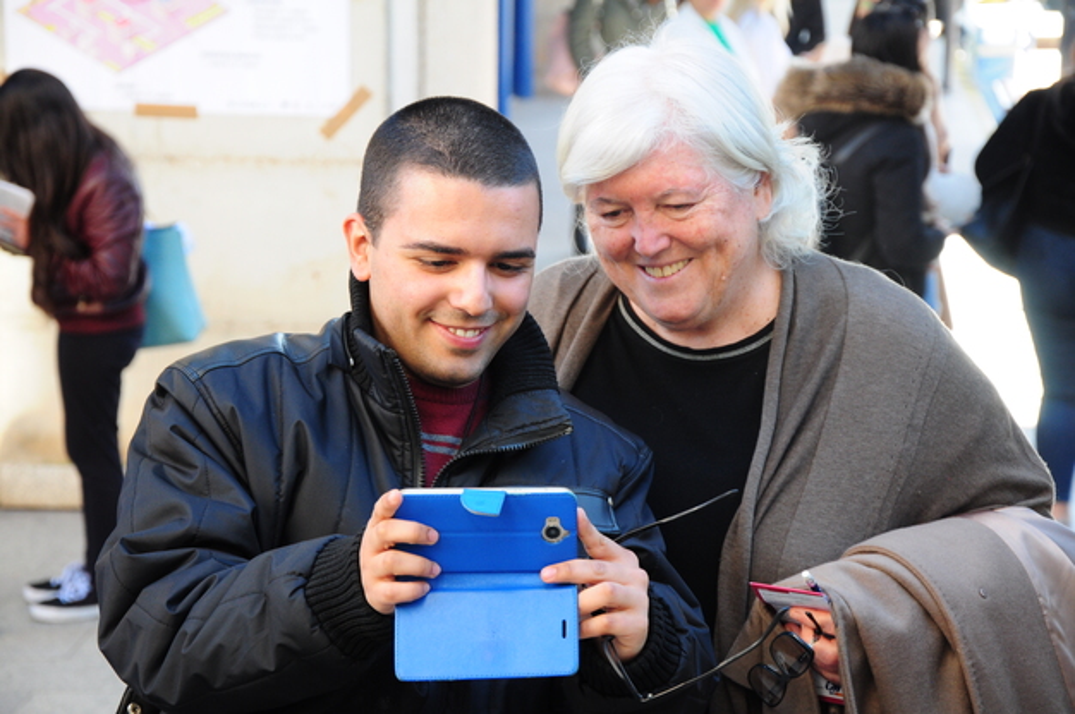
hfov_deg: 18.2
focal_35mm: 112
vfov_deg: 12.2
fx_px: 3356
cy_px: 357
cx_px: 538
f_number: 5.3
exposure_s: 1/160
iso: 640
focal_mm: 75
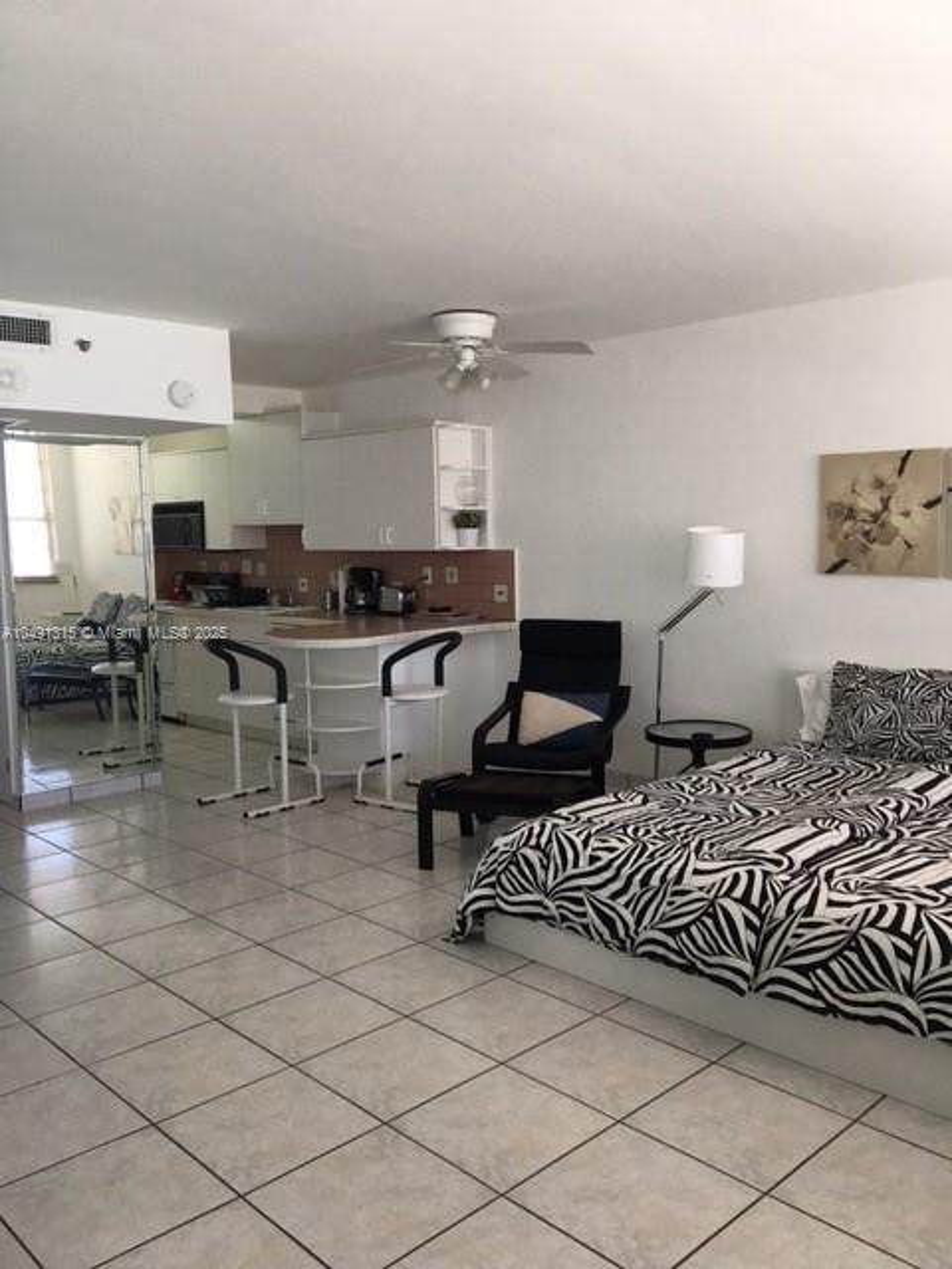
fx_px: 1063
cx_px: 476
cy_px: 634
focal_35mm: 29
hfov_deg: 48.2
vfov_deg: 61.7
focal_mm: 4.15
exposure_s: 1/30
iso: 40
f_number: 2.2
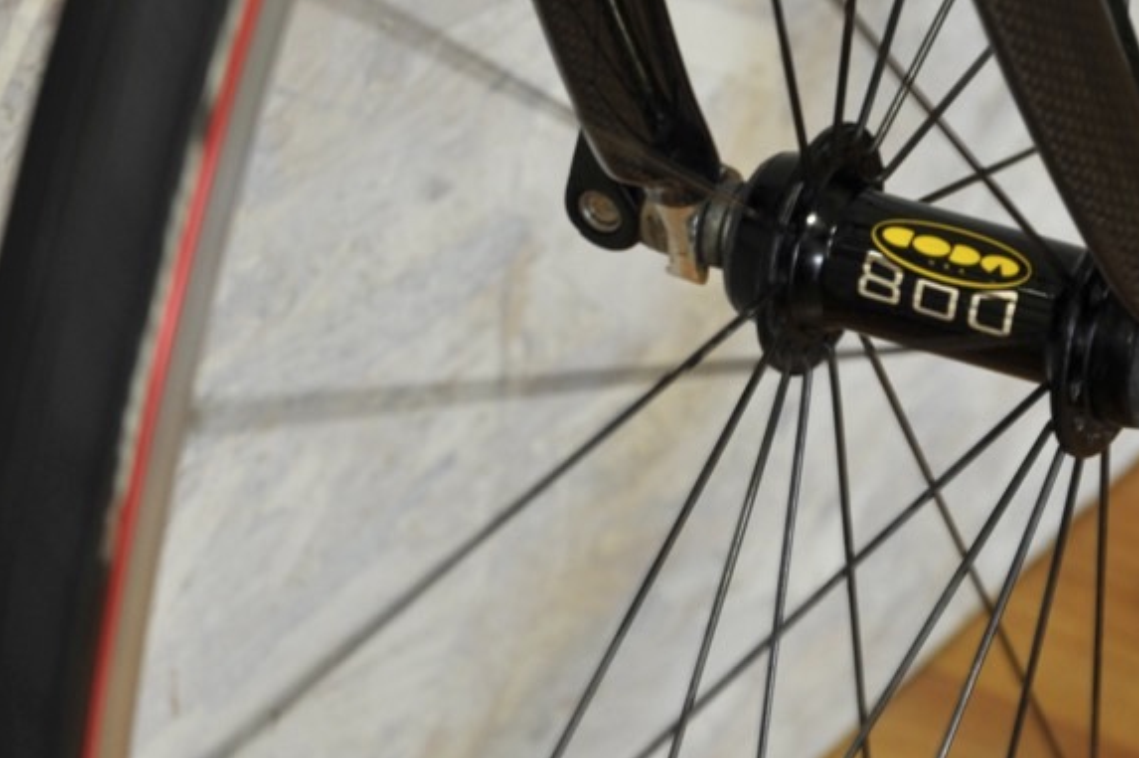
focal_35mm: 220
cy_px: 187
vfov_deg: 6.2
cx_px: 823
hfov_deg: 9.4
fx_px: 6954
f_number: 11
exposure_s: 1/2.5
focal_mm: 105
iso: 800
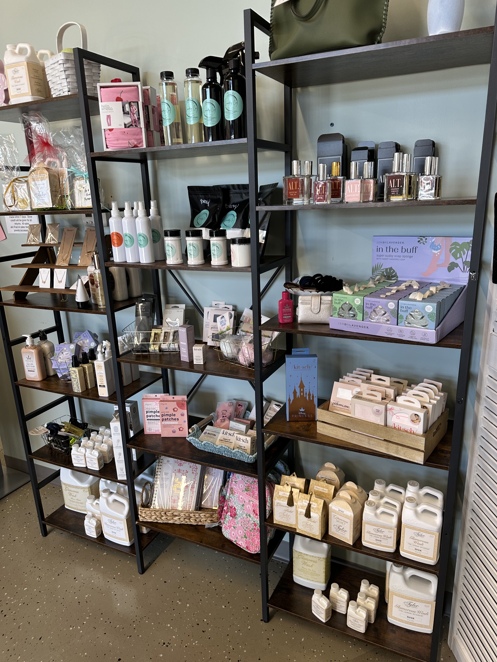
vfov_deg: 71.6
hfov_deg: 56.8
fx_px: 459
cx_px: 248
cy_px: 331
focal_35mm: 24
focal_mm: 6.86
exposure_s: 1/63
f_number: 1.78
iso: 125
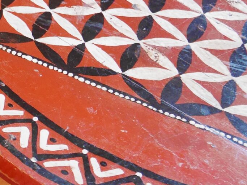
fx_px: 857
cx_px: -214
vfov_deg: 12.3
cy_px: 61
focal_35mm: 120
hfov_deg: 14.3
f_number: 3
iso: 2500
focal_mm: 16
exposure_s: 1/60
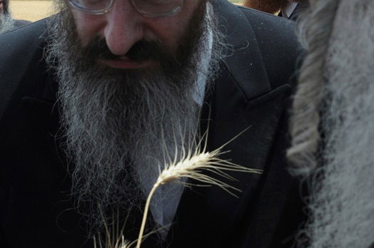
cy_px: 78
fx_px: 851
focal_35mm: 82
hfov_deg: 24.8
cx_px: 160
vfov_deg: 16.6
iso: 250
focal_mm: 28
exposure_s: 1/320
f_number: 9
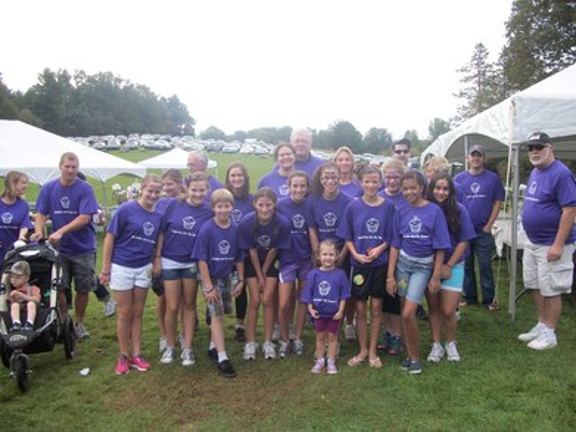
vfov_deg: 44.1
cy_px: 216
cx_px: 288
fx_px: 532
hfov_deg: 56.8
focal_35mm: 32
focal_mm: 5.7
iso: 80
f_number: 2.9
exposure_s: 1/400
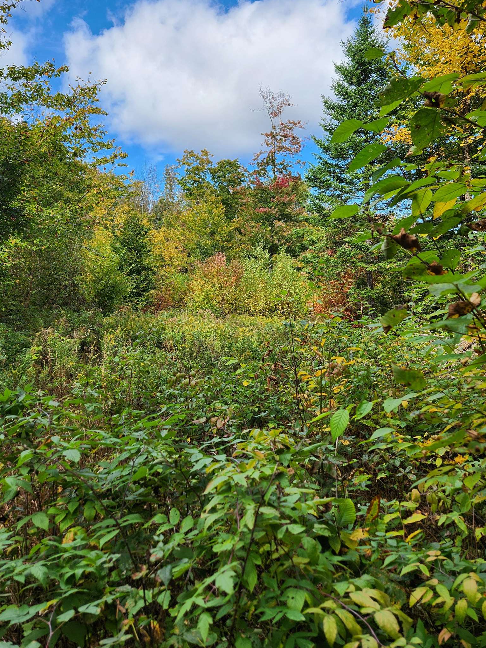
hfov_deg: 53.1
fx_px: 487
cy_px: 293
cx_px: 243
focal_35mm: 26
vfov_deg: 67.1
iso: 20
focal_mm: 5.4
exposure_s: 1/728
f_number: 1.8
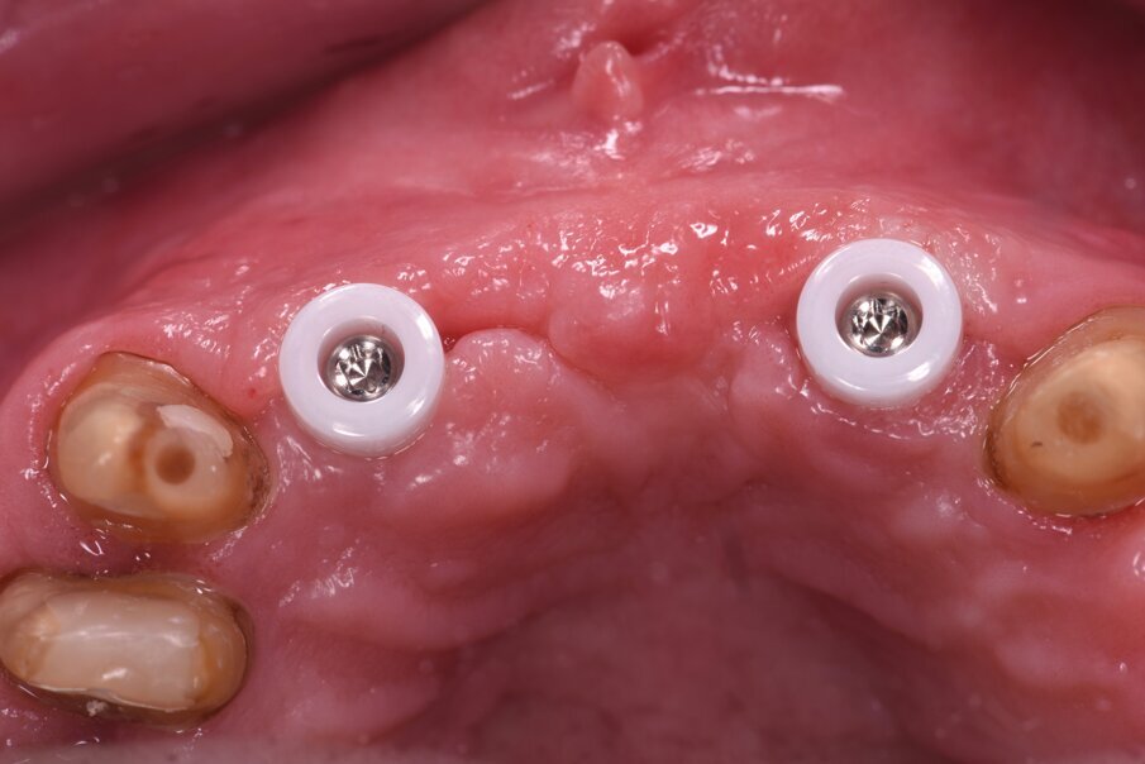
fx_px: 3340
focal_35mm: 105
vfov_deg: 13.1
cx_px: 572
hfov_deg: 19.5
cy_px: 382
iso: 100
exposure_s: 1/100
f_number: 29
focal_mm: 105
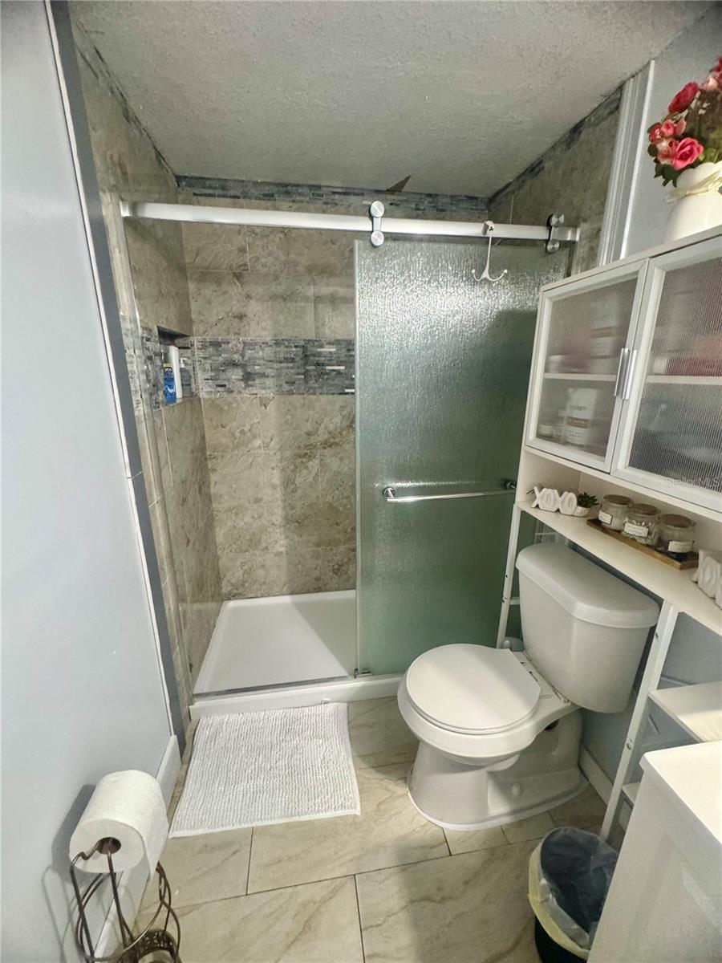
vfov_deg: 102.1
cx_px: 361
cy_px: 482
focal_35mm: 14
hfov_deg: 85.7
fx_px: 389
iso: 500
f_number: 2.2
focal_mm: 2.22
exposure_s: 1/60
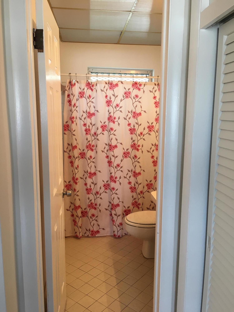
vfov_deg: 61.7
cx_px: 117
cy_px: 156
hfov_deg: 48.2
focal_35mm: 29
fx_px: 261
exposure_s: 1/30
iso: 50
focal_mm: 4.15
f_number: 2.2
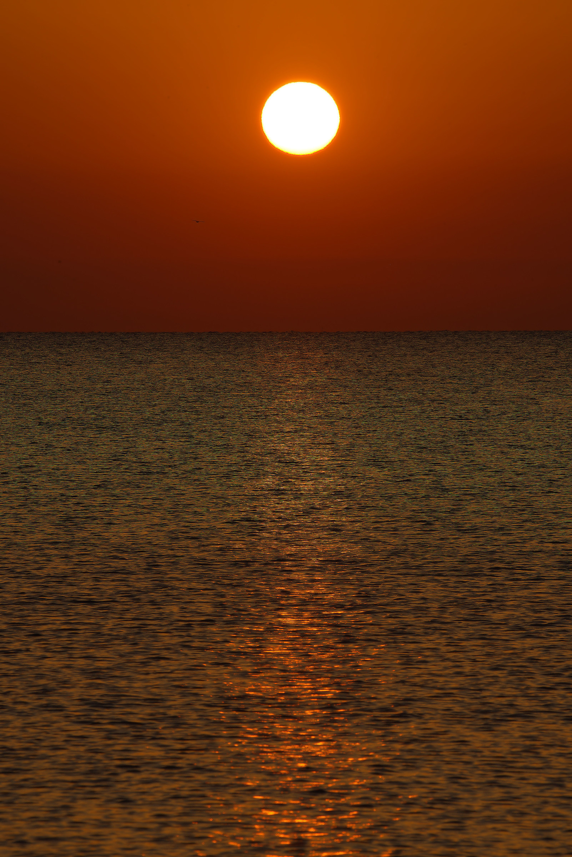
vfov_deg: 5.7
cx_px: 286
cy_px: 428
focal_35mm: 360
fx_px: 8572
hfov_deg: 3.8
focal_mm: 360
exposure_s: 1/100
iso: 100
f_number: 22
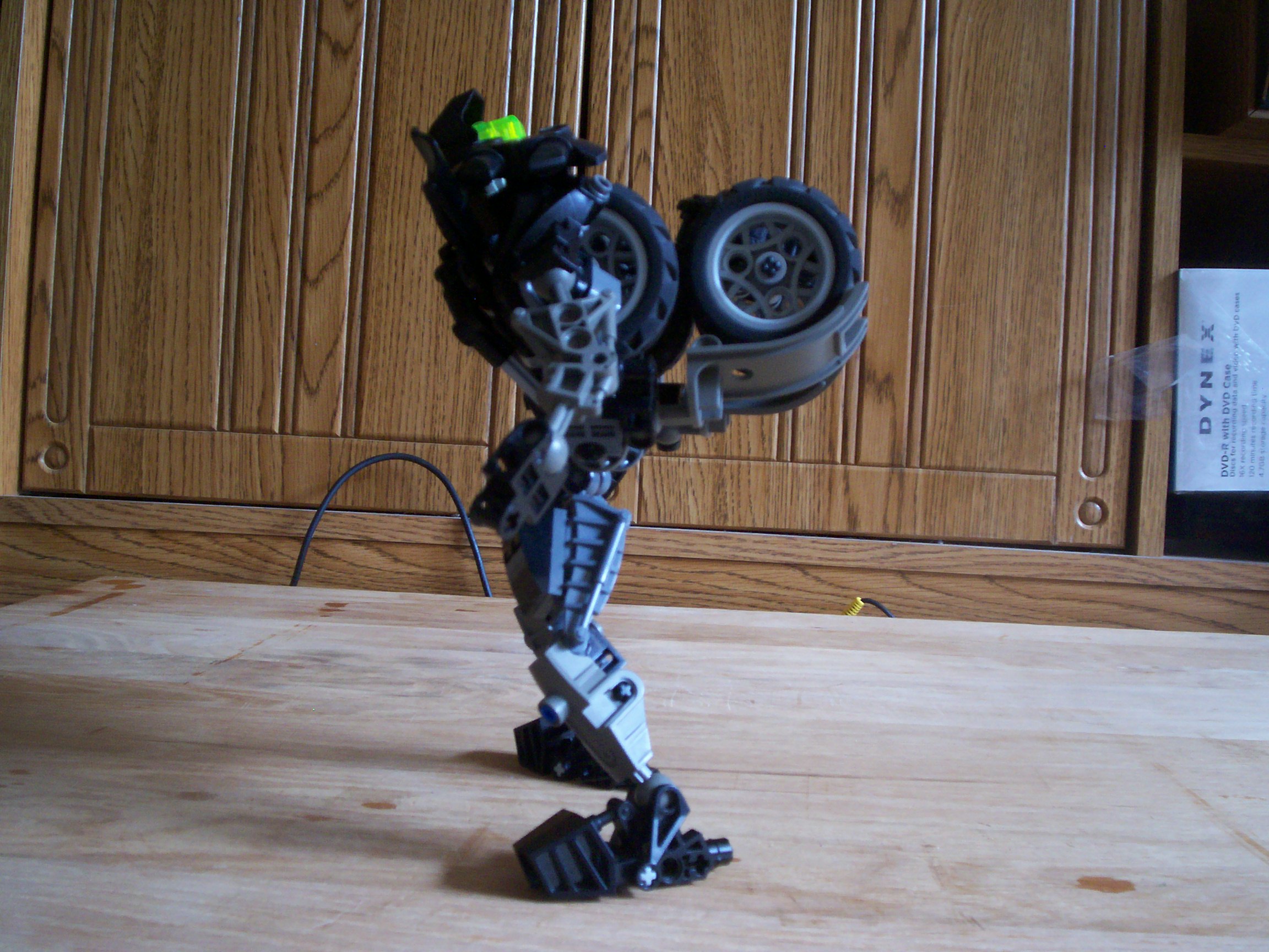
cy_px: 476
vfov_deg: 39.7
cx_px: 634
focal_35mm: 36
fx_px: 1320
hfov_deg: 51.4
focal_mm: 5.9
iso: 140
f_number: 4.5
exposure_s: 1/8.22
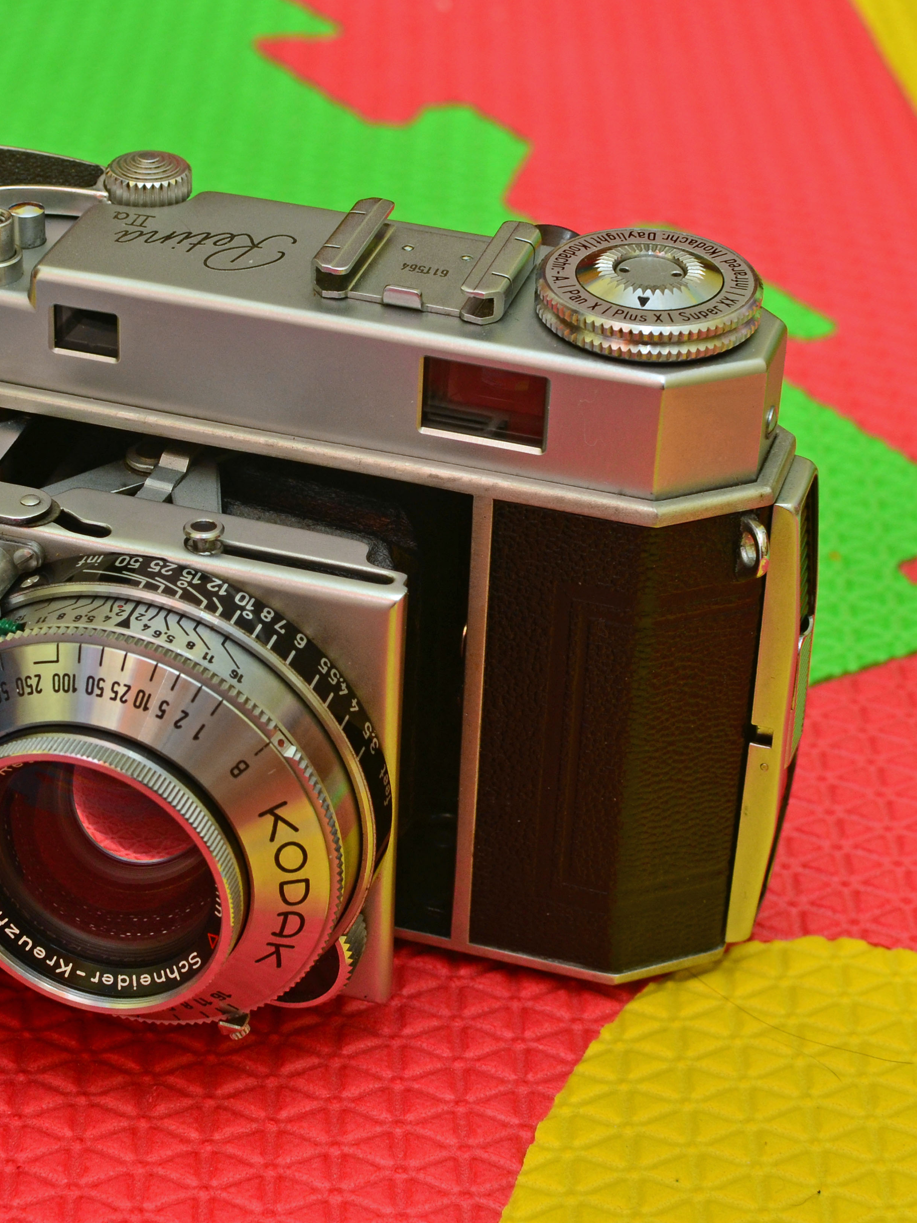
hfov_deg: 19.0
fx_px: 2710
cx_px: 198
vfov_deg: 25.4
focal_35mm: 77
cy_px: 617
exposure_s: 1/60
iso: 400
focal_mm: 35
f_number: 8
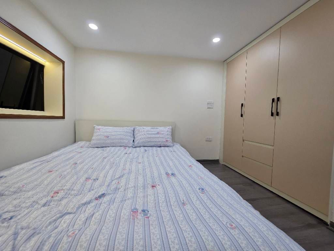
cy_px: 126
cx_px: 167
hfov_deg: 106.2
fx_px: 125
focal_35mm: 13
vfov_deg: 89.9
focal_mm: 2.2
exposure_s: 1/100
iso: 160
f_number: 1.9
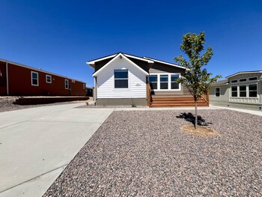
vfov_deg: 90.0
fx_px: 98
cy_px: 98
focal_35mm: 13
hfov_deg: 106.1
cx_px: 131
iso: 32
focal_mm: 1.57
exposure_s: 1/3425
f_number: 1.8
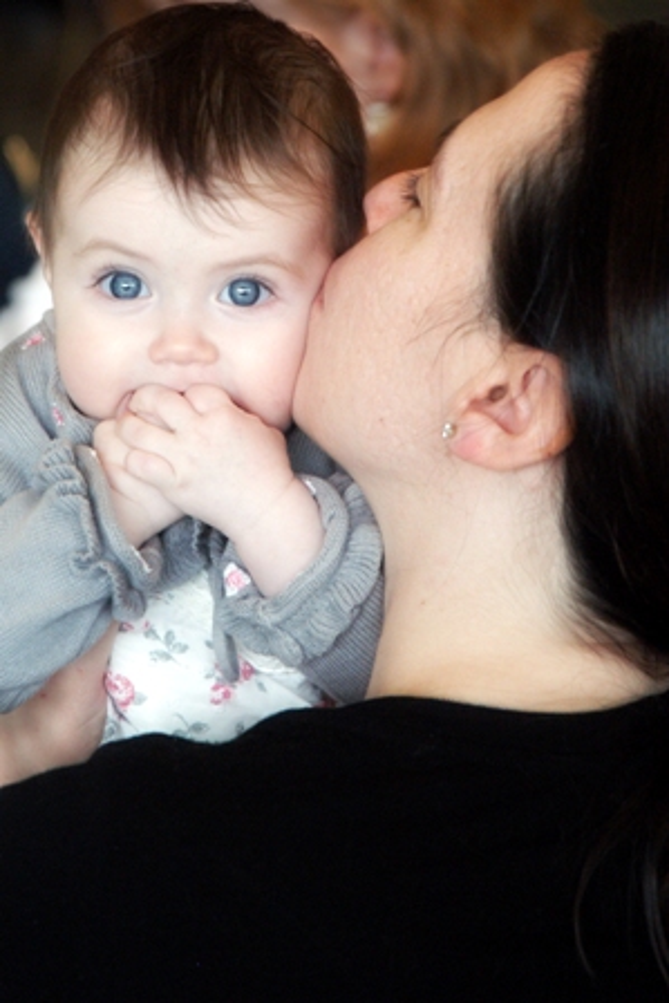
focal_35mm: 128
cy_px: 502
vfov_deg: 16.1
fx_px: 3551
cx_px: 334
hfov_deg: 10.8
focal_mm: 85
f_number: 4.5
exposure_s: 1/125
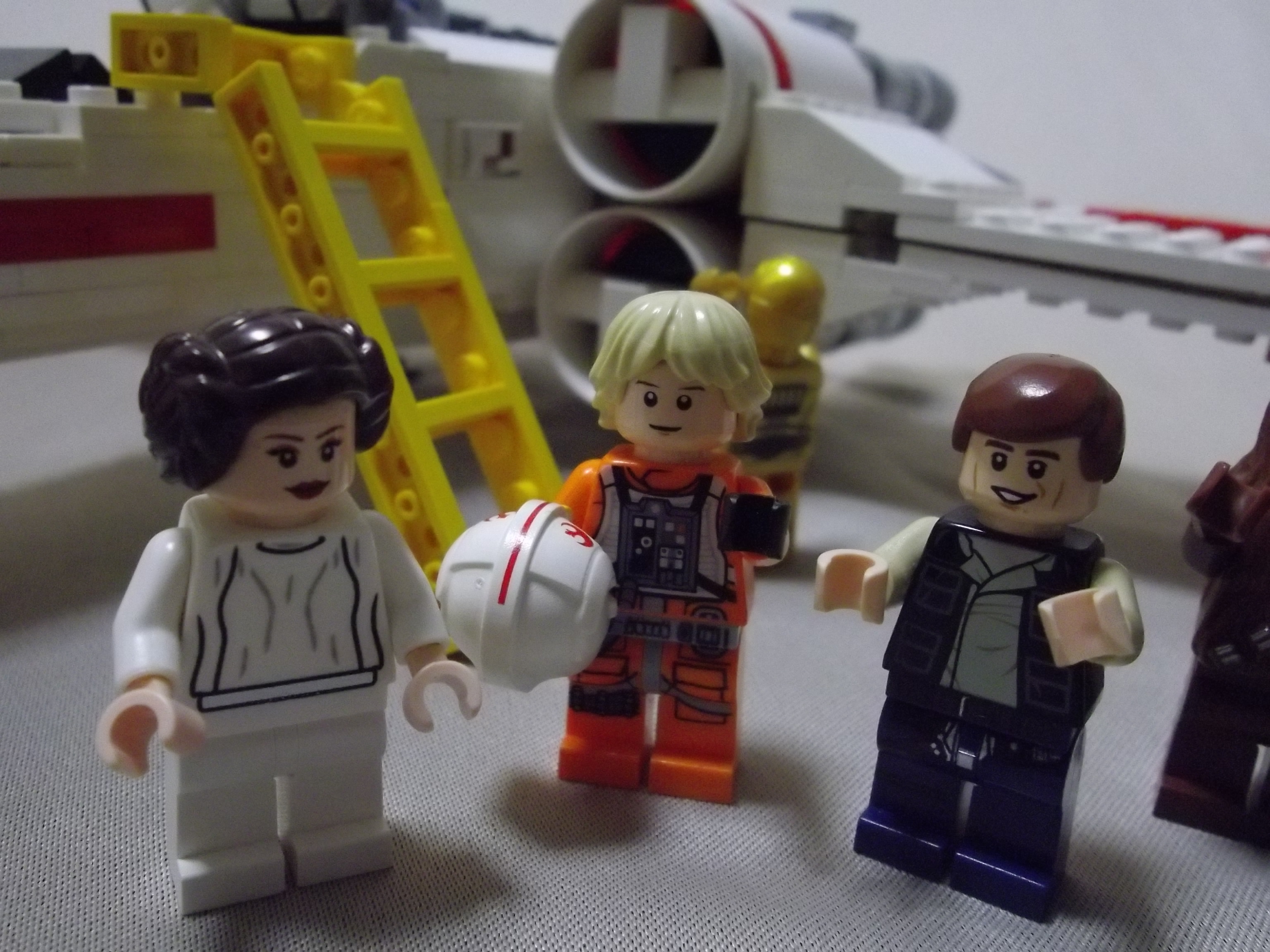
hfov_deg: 56.8
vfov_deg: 44.2
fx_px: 1174
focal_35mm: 32
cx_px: 635
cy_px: 476
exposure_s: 1/40
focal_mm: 5.8
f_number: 3.5
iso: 800
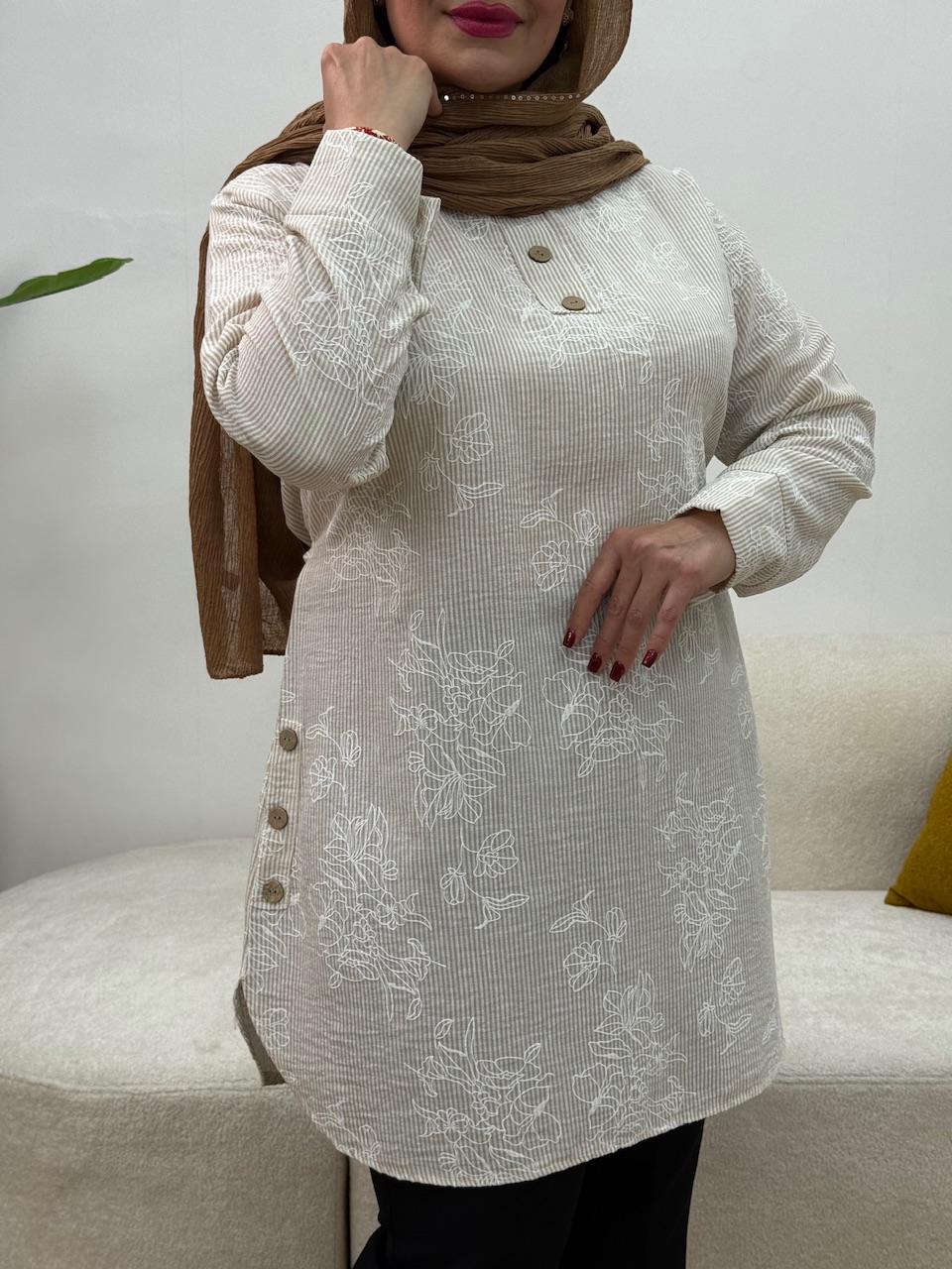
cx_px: 476
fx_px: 1760
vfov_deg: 39.7
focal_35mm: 48
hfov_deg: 30.3
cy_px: 634
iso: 64
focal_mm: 6.76
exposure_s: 1/846
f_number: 1.78
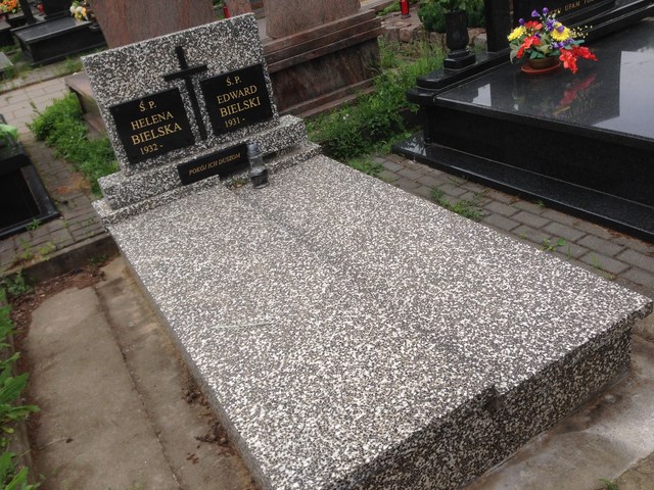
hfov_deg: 55.4
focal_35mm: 33
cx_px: 327
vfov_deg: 42.9
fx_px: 623
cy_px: 245
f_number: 2.4
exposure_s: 1/1153
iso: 50
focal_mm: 4.12
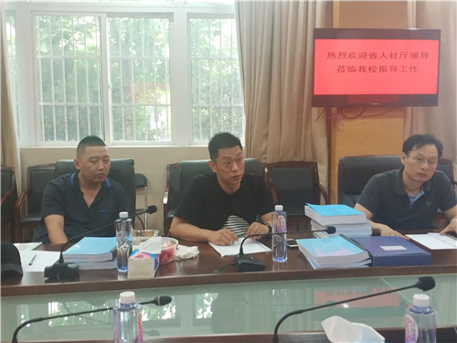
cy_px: 172
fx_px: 422
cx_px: 228
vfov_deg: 44.2
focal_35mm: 32
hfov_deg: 56.8
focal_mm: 4.5
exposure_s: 1/25
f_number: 2
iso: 444
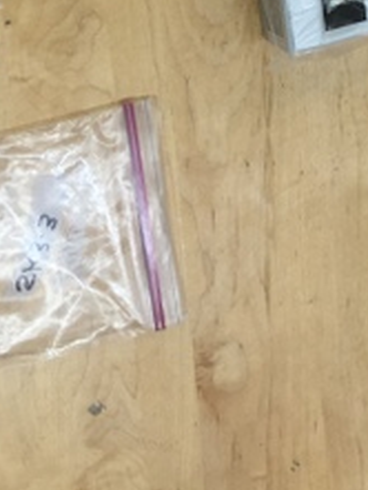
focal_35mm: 105
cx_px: 180
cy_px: -310
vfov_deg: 16.5
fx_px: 1487
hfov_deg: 14.1
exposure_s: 1/60
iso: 32
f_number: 2.2
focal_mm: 4.15
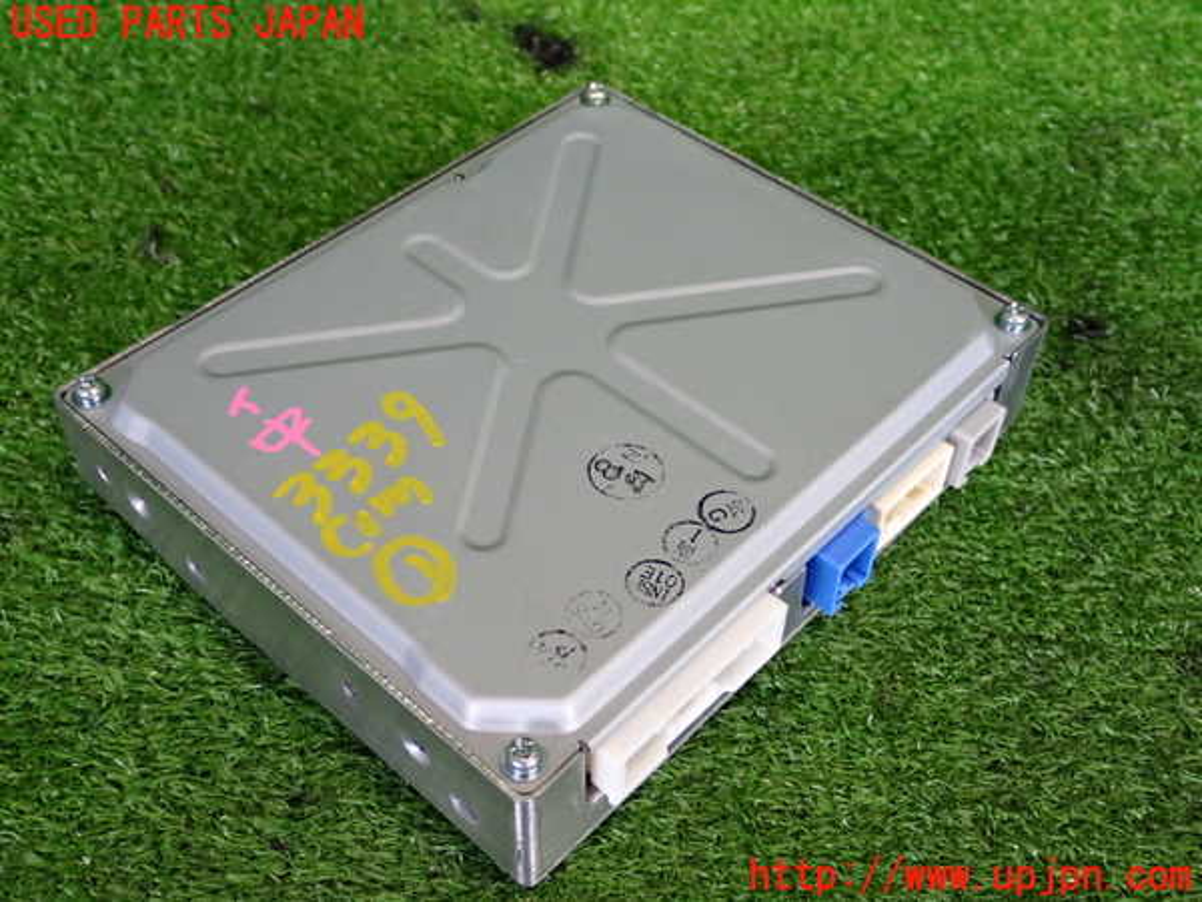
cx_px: 601
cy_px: 451
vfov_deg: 35.1
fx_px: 1424
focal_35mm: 41
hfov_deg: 45.8
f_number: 2.8
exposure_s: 1/40
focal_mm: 7.31
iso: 500
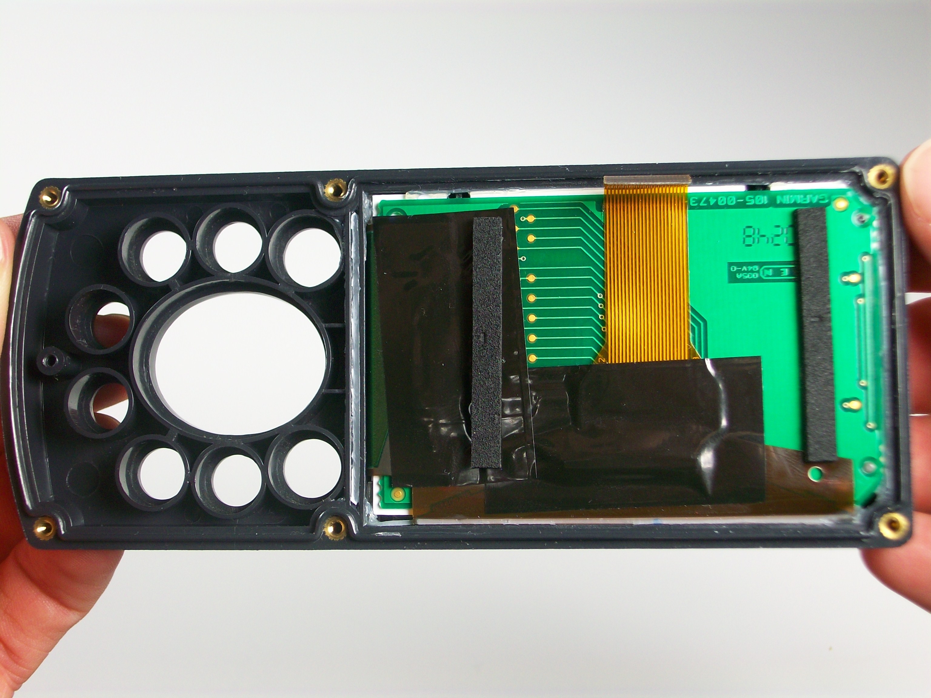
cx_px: 466
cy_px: 349
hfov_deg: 36.2
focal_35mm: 53
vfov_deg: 27.5
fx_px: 1425
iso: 80
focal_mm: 8.8
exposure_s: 1/74.4
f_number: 3.6
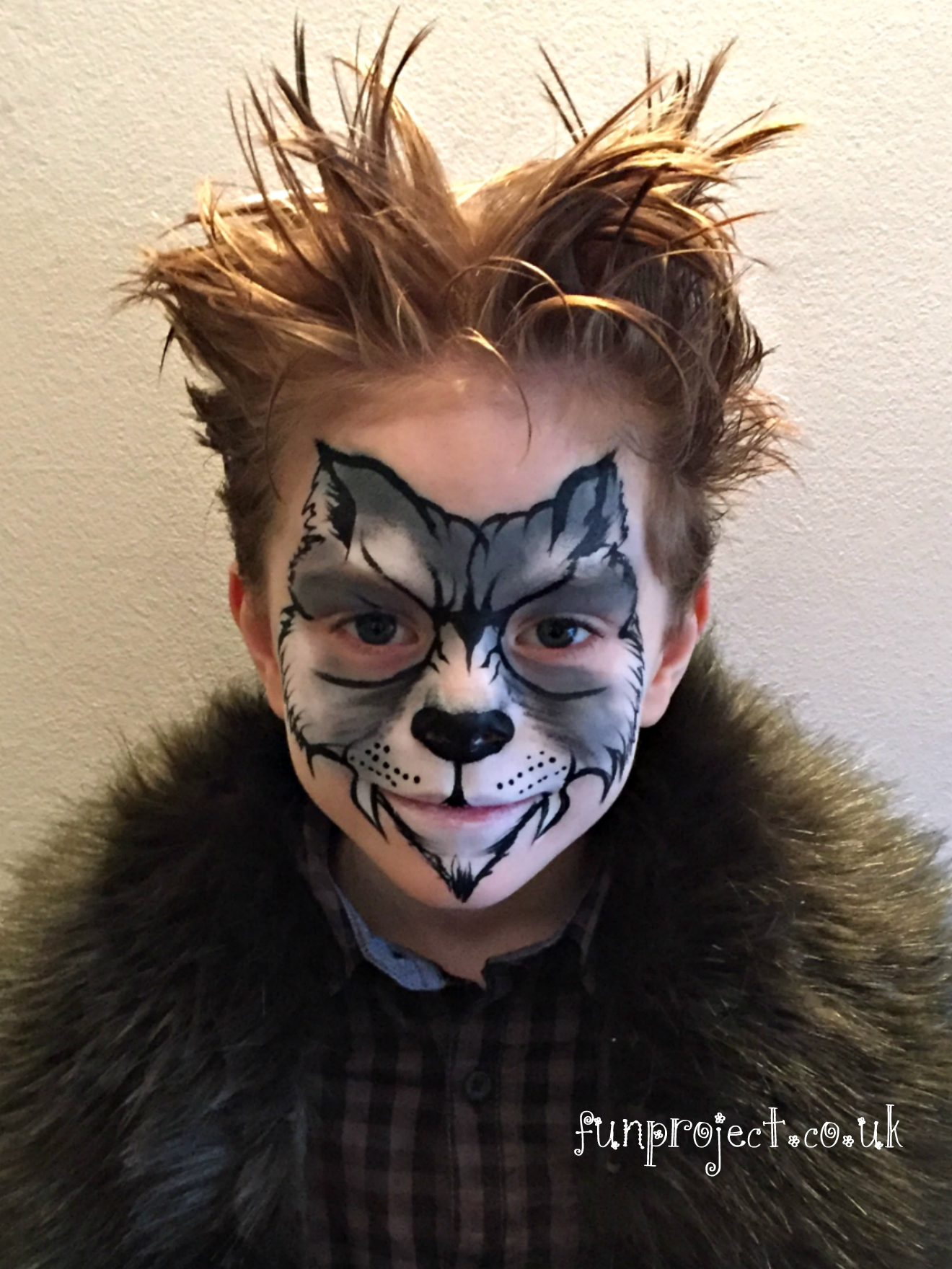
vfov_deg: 61.7
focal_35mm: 29
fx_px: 1063
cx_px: 476
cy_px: 634
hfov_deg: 48.2
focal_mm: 4.15
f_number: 2.2
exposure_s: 1/17
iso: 400
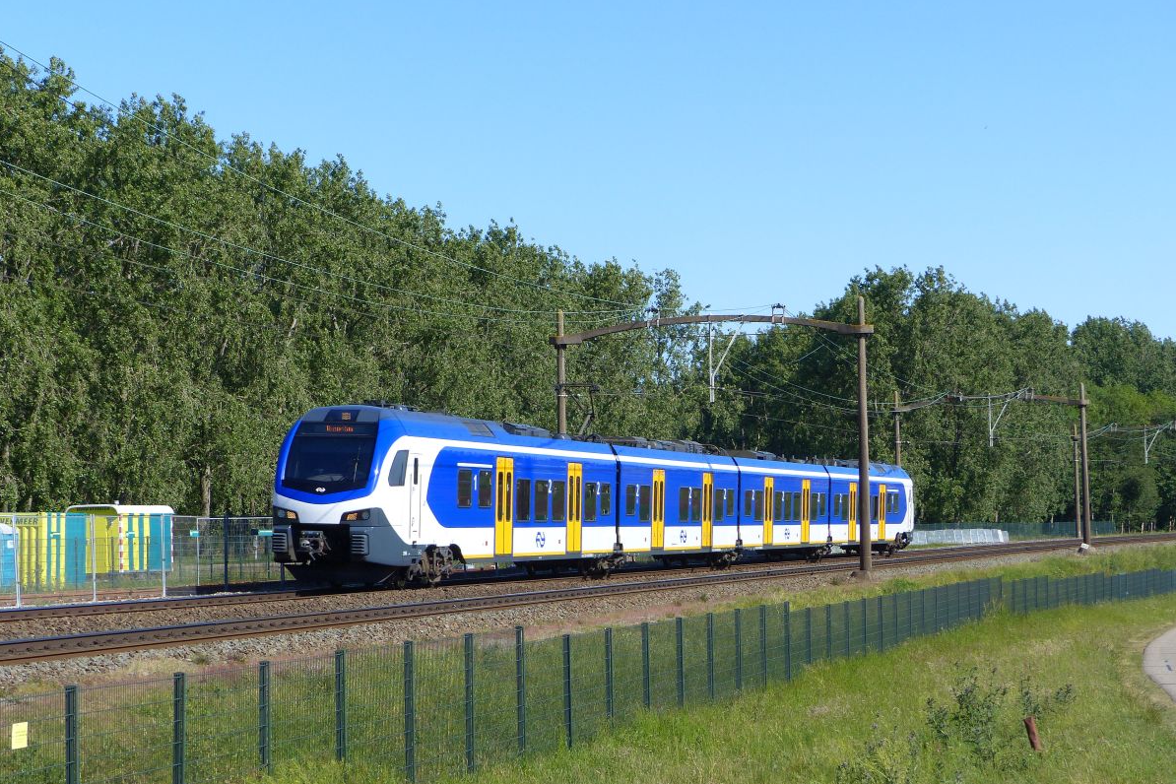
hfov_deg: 21.9
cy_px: 438
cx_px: 586
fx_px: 3038
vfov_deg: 14.7
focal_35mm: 93
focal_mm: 16
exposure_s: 1/640
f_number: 4
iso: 100
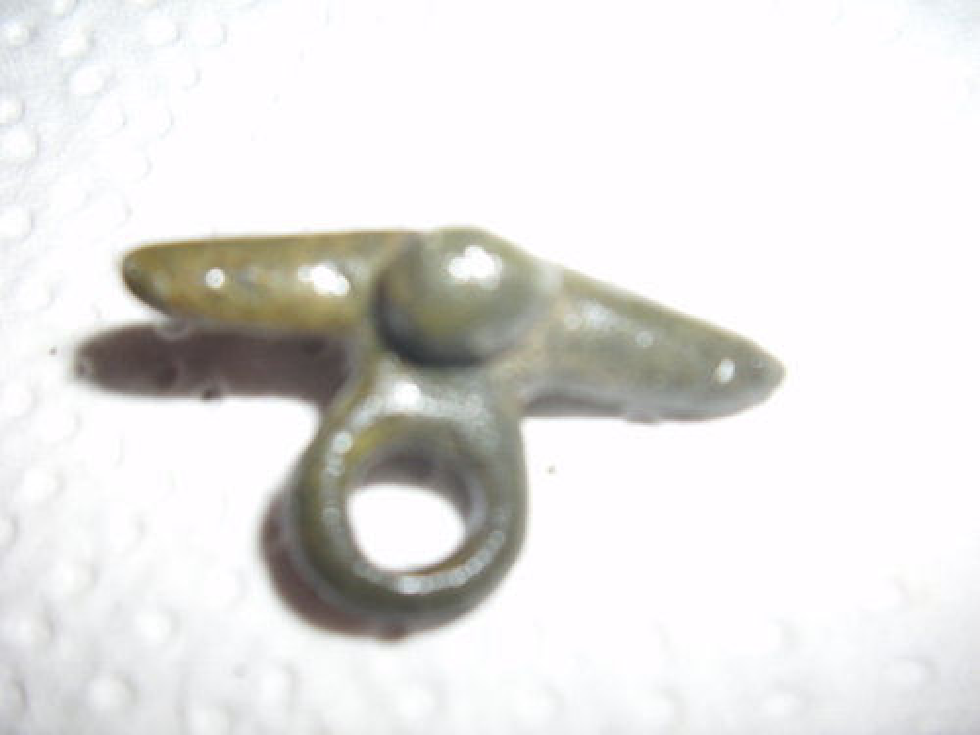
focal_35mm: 31
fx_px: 878
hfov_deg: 58.4
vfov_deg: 45.4
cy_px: 368
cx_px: 490
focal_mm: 6.2
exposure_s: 1/200
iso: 50
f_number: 2.8
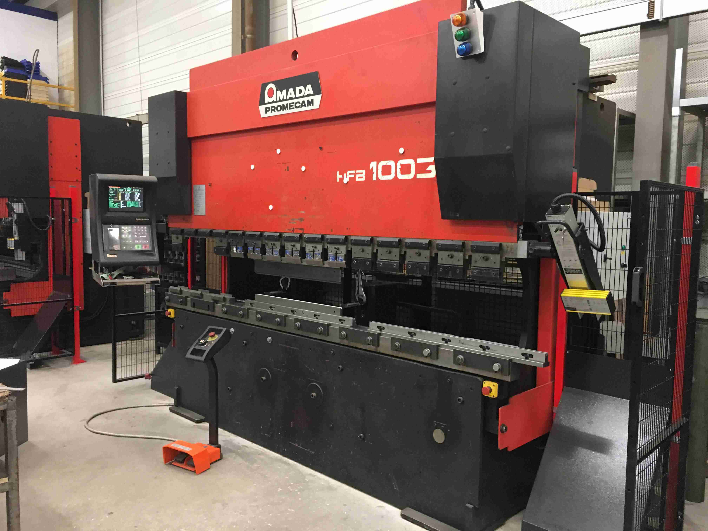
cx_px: 354
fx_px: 593
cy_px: 266
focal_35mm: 29
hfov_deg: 61.7
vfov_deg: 48.2
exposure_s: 1/25
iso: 200
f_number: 2.2
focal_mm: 4.15
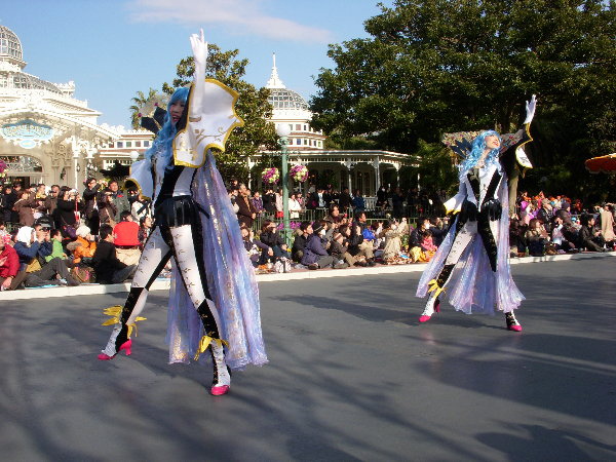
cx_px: 308
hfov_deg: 49.0
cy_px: 231
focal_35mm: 38
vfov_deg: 37.7
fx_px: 676
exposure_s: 1/250
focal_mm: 6.3
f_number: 6.6
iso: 100
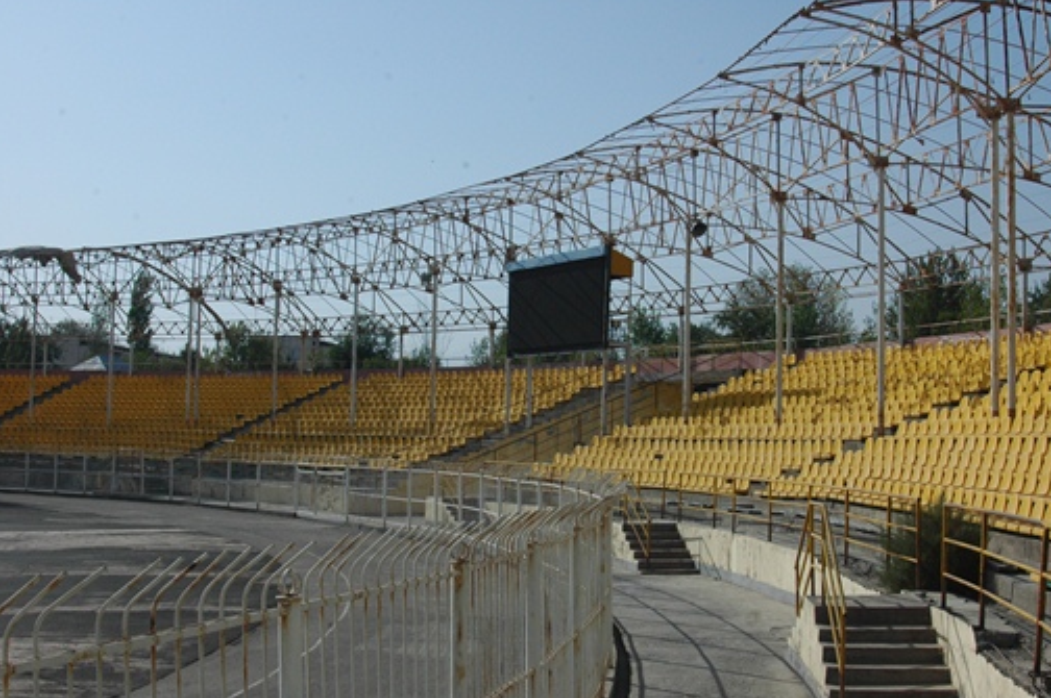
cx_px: 538
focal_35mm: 49
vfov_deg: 27.7
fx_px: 1415
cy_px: 342
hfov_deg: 40.7
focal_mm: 31
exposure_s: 1/500
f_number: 11
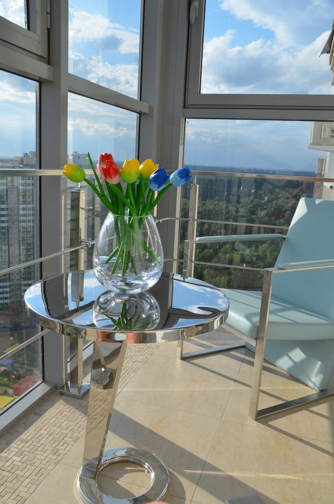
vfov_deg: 59.6
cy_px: 252
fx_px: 440
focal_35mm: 32
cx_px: 167
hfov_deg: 41.5
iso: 100
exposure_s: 1/250
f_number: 8
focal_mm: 21
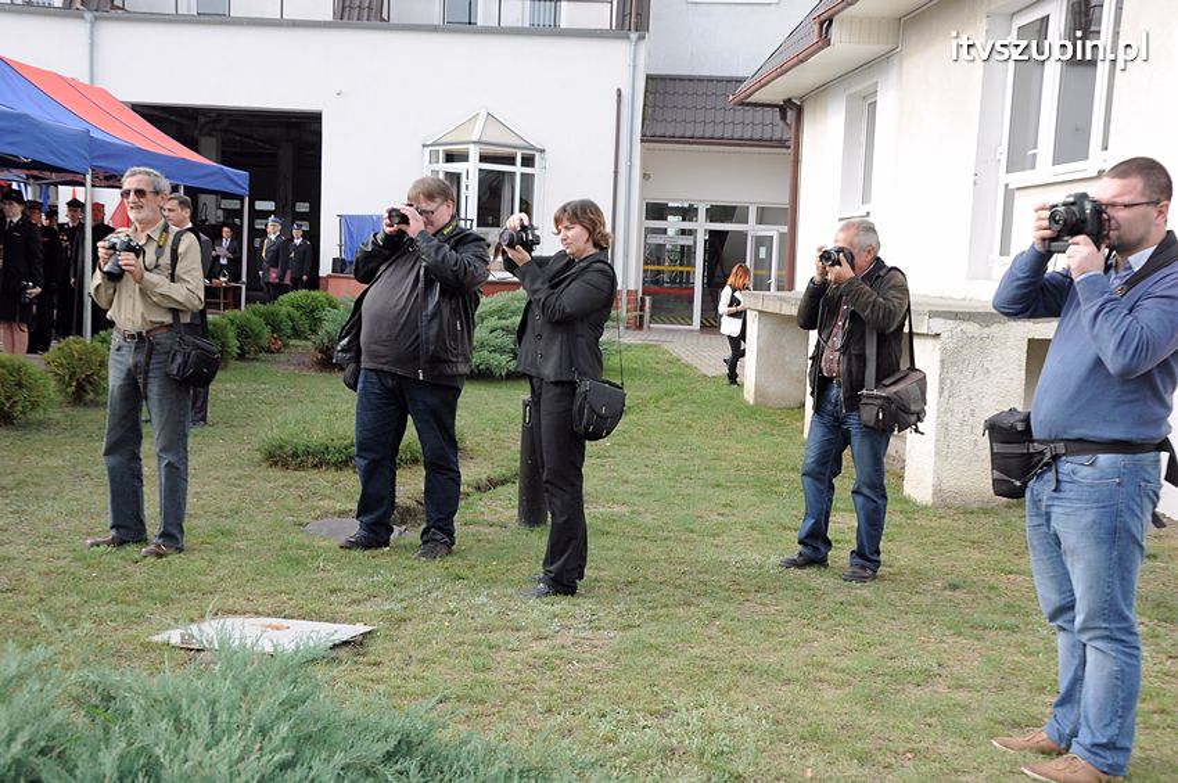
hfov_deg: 46.4
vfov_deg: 31.8
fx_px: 1373
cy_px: 392
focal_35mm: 42
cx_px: 589
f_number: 9
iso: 500
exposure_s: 1/320
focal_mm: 28
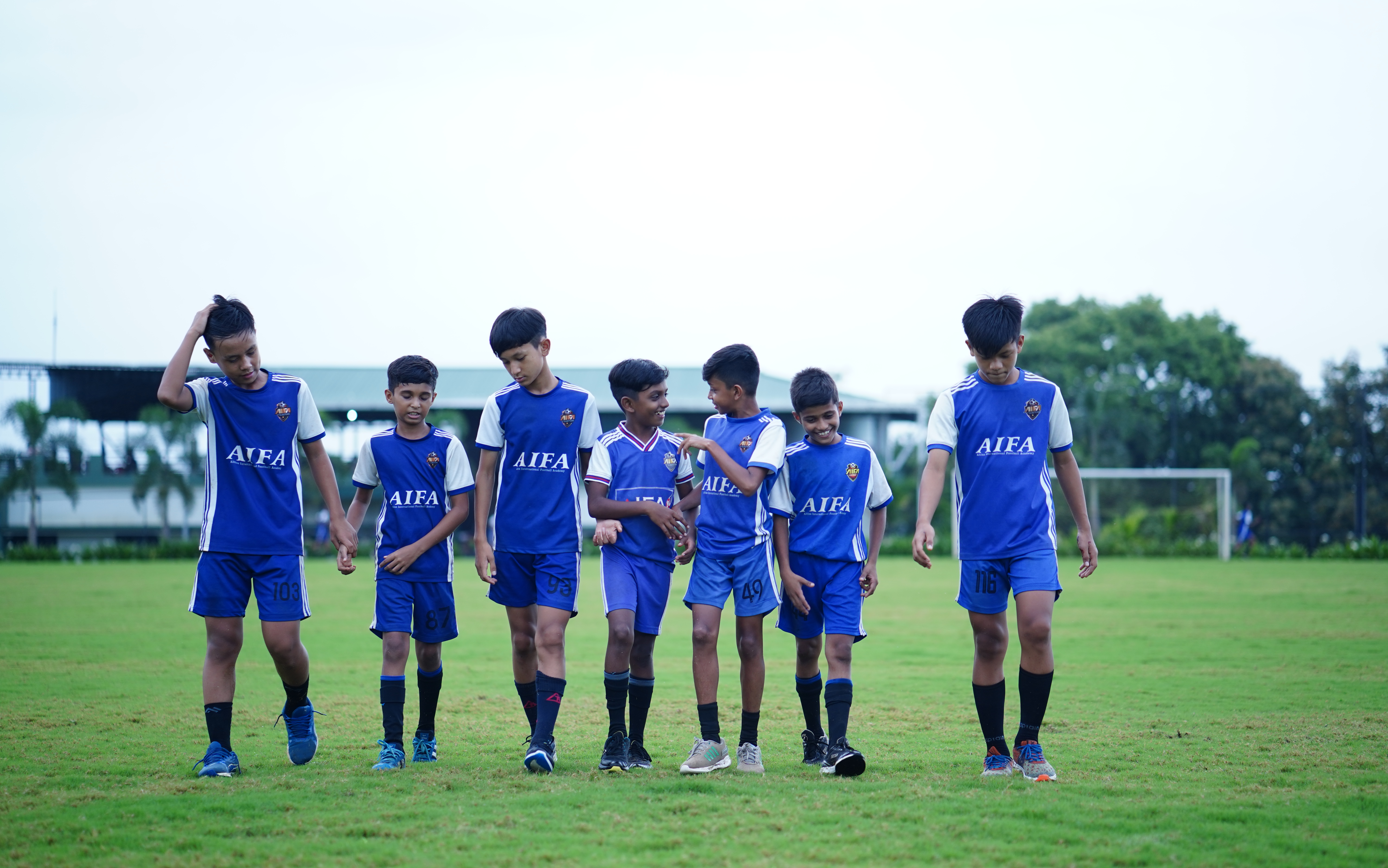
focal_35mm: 87
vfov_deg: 15.0
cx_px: 692
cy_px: 442
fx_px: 3291
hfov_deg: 23.8
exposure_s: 1/320
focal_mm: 85
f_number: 1.8
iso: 250
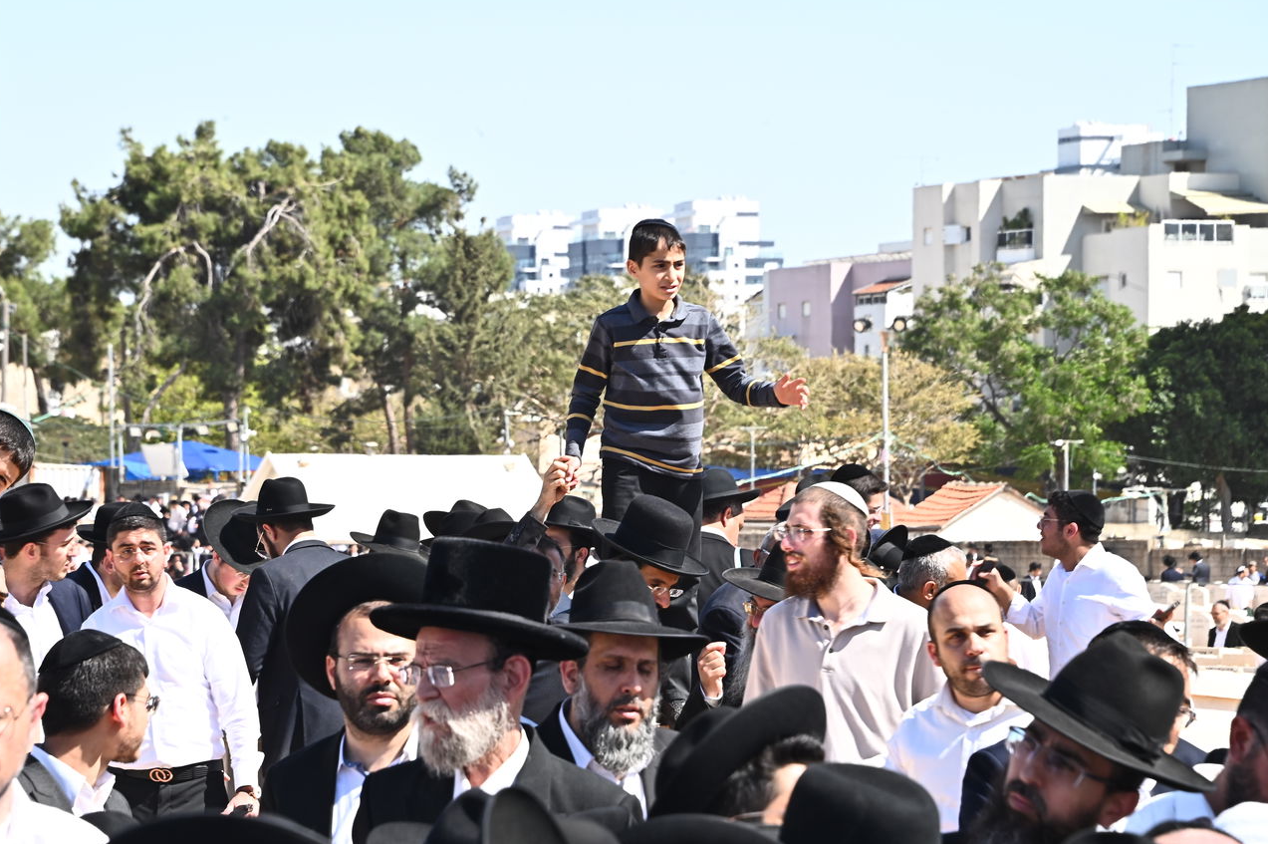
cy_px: 458
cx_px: 603
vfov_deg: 7.3
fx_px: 6582
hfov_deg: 11.0
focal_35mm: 187
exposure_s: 1/125
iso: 320
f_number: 14
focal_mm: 170
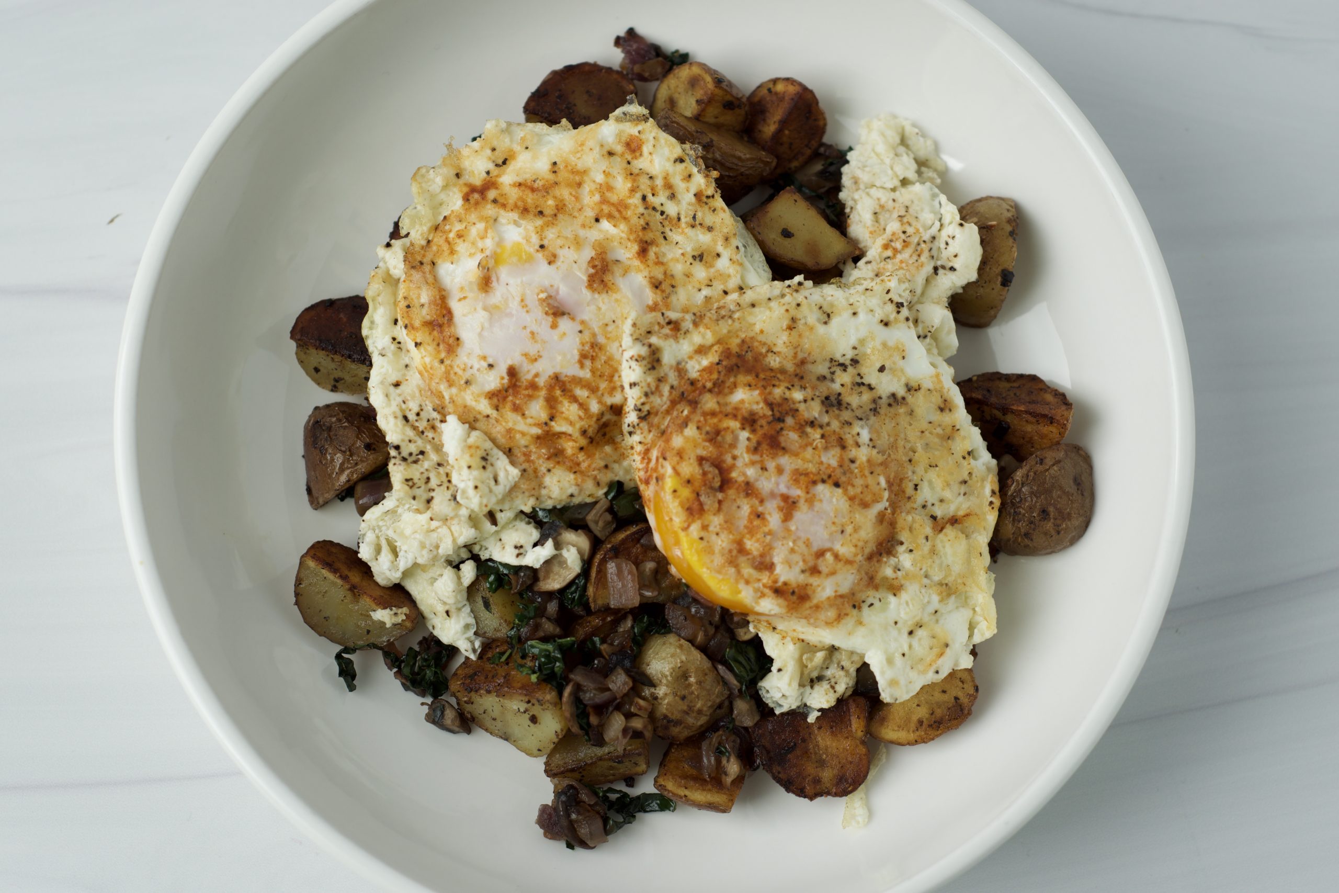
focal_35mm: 75
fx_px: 2790
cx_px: 670
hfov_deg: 27.0
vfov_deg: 18.2
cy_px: 446
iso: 100
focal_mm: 50
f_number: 4
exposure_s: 1/60
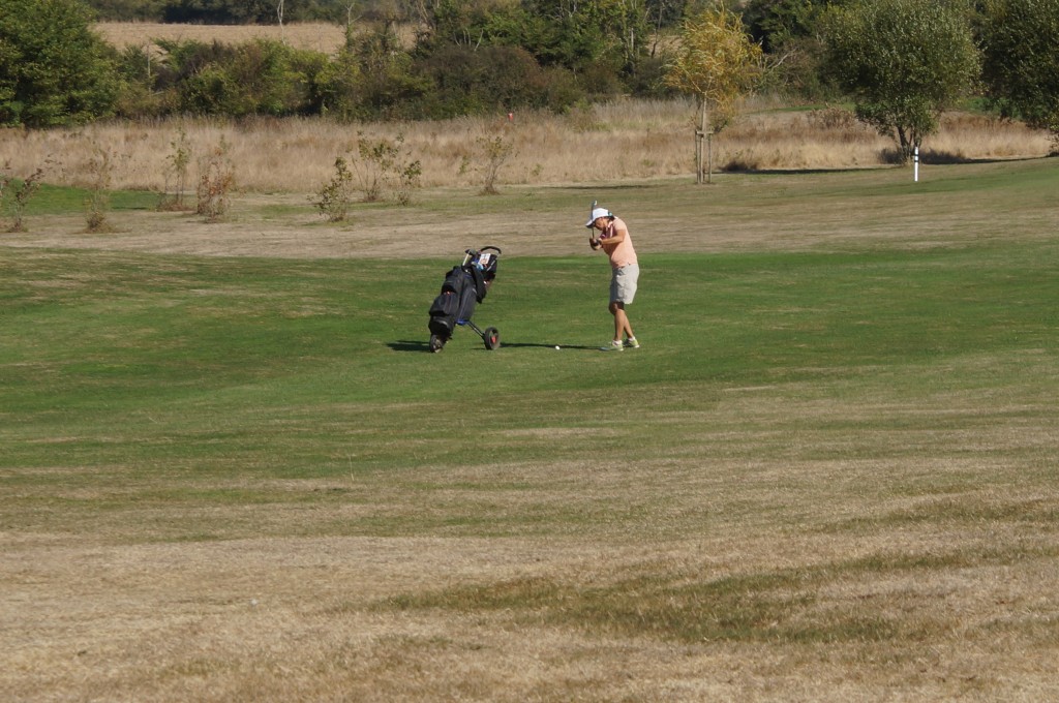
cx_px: 530
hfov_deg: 9.8
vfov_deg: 6.5
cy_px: 352
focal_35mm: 210
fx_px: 6170
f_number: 9
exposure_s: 1/320
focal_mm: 70
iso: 100
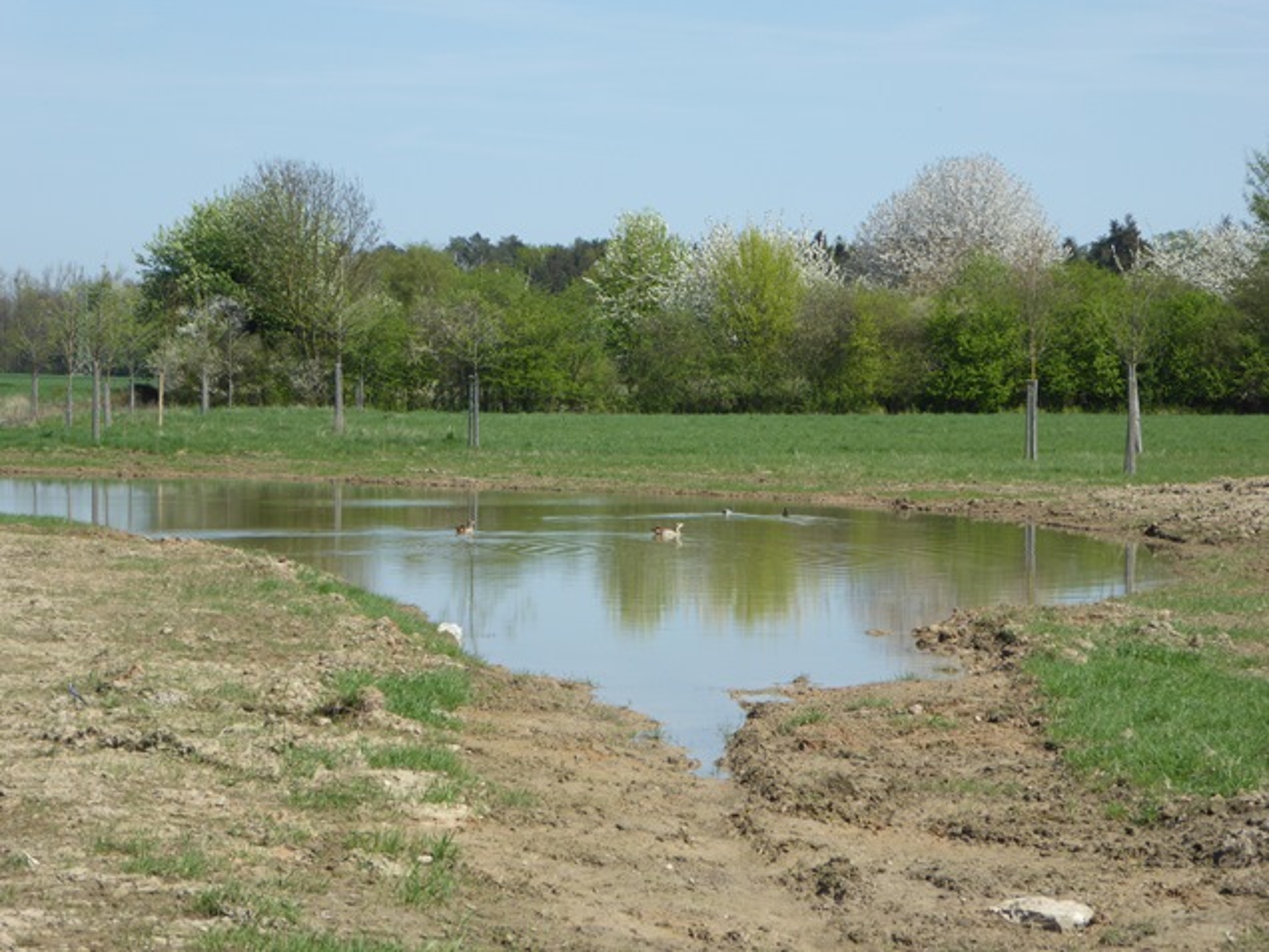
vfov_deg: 12.9
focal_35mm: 115
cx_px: 634
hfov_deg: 17.1
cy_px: 476
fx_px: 4216
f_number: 5.1
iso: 100
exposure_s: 1/400
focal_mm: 20.6
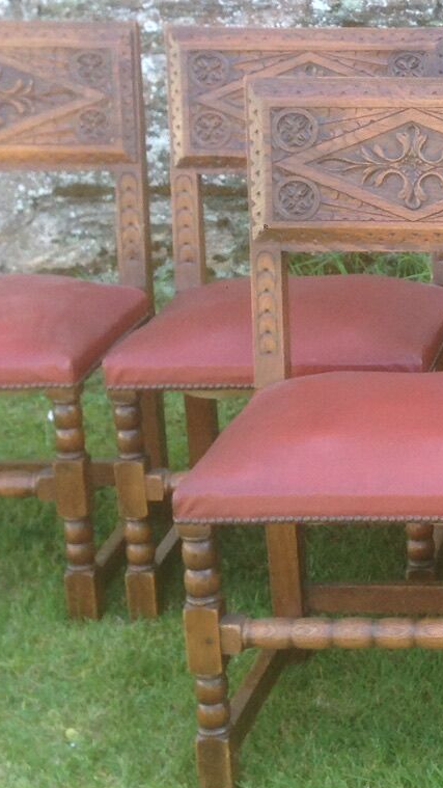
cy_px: 332
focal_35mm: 97
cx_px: 786
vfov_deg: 22.0
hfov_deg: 11.6
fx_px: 2025
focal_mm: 4.12
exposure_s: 1/120
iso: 64
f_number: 2.4
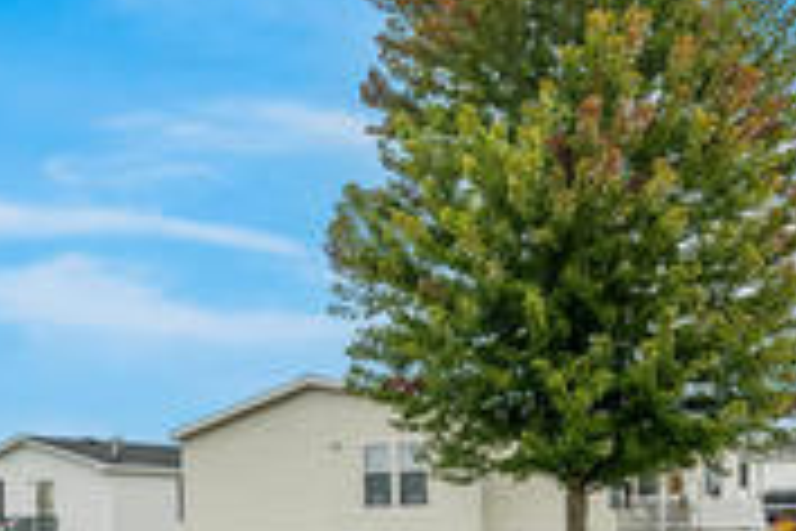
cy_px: 531
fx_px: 1083
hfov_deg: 40.3
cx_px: 402
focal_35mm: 49
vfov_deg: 26.1
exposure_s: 1/160
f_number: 8
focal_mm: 14
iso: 320
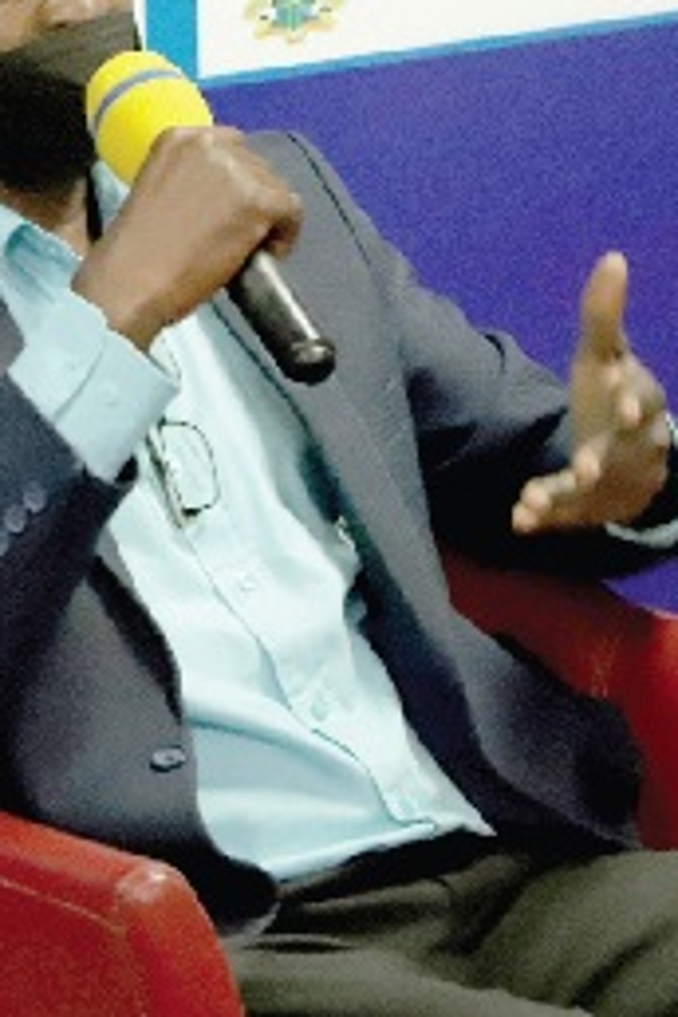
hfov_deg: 27.5
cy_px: 337
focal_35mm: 49
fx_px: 1384
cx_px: 286
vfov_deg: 39.8
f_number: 2.2
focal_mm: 3.82
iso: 100
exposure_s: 1/1202
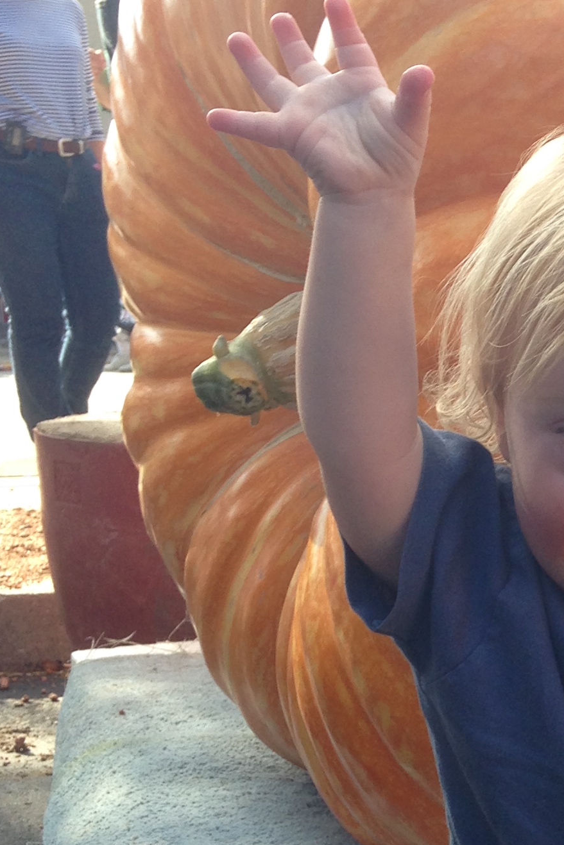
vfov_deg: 23.7
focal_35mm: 85
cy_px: 595
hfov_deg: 15.3
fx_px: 1997
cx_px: 737
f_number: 2.4
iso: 50
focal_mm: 4.12
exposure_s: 1/332
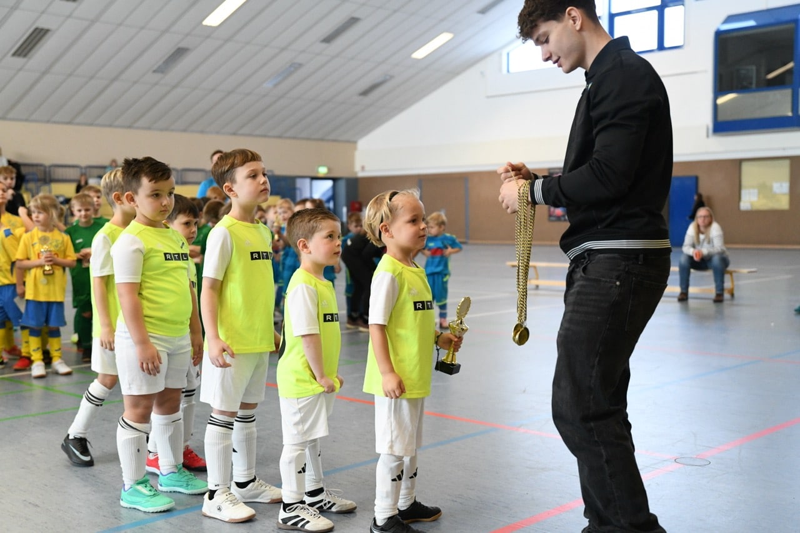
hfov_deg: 43.6
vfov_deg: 29.9
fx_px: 1000
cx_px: 400
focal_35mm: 45
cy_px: 266
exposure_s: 1/640
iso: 5000
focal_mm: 45
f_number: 2.8
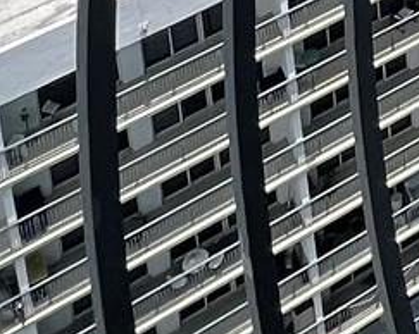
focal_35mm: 107
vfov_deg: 9.2
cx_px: 797
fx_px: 1326
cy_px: -832
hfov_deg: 15.1
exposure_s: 1/1054
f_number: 1.8
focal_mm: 1.57
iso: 32
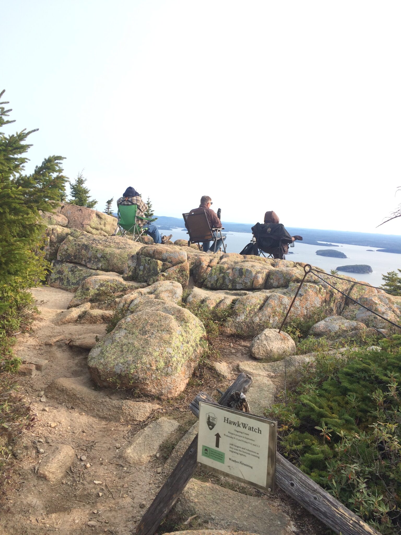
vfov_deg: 61.7
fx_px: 448
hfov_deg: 48.2
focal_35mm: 29
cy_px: 268
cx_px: 200
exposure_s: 1/586
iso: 32
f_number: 2.2
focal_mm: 4.15
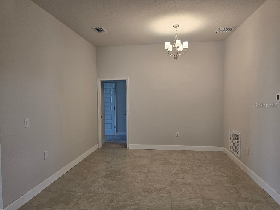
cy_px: 105
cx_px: 140
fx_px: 186
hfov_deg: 73.9
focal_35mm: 23
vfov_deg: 58.9
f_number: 1.7
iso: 100
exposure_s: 1/120
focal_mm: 6.3
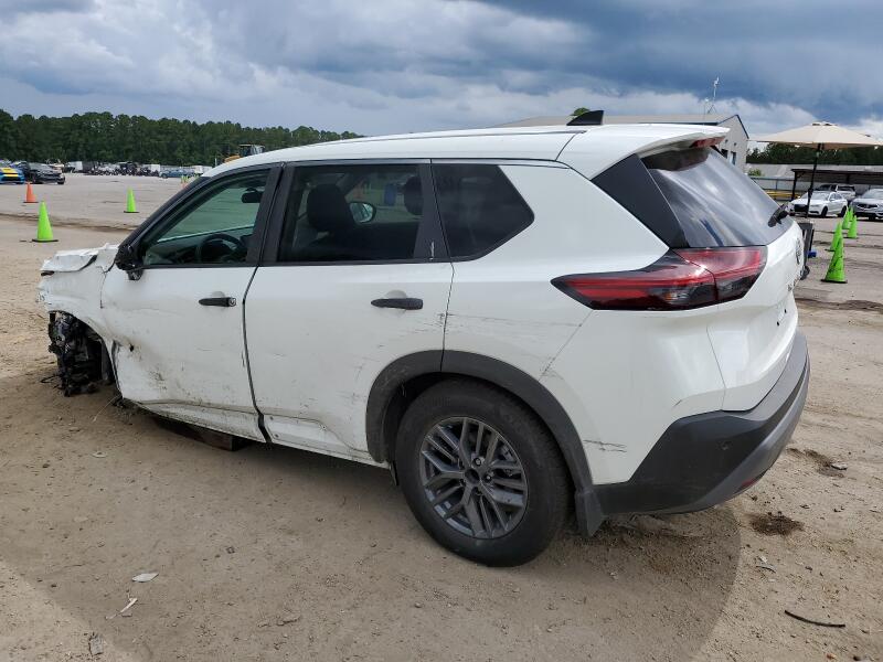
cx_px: 442
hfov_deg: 67.3
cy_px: 331
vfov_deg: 53.1
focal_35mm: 26
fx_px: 663
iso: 50
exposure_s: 1/1429
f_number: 1.5
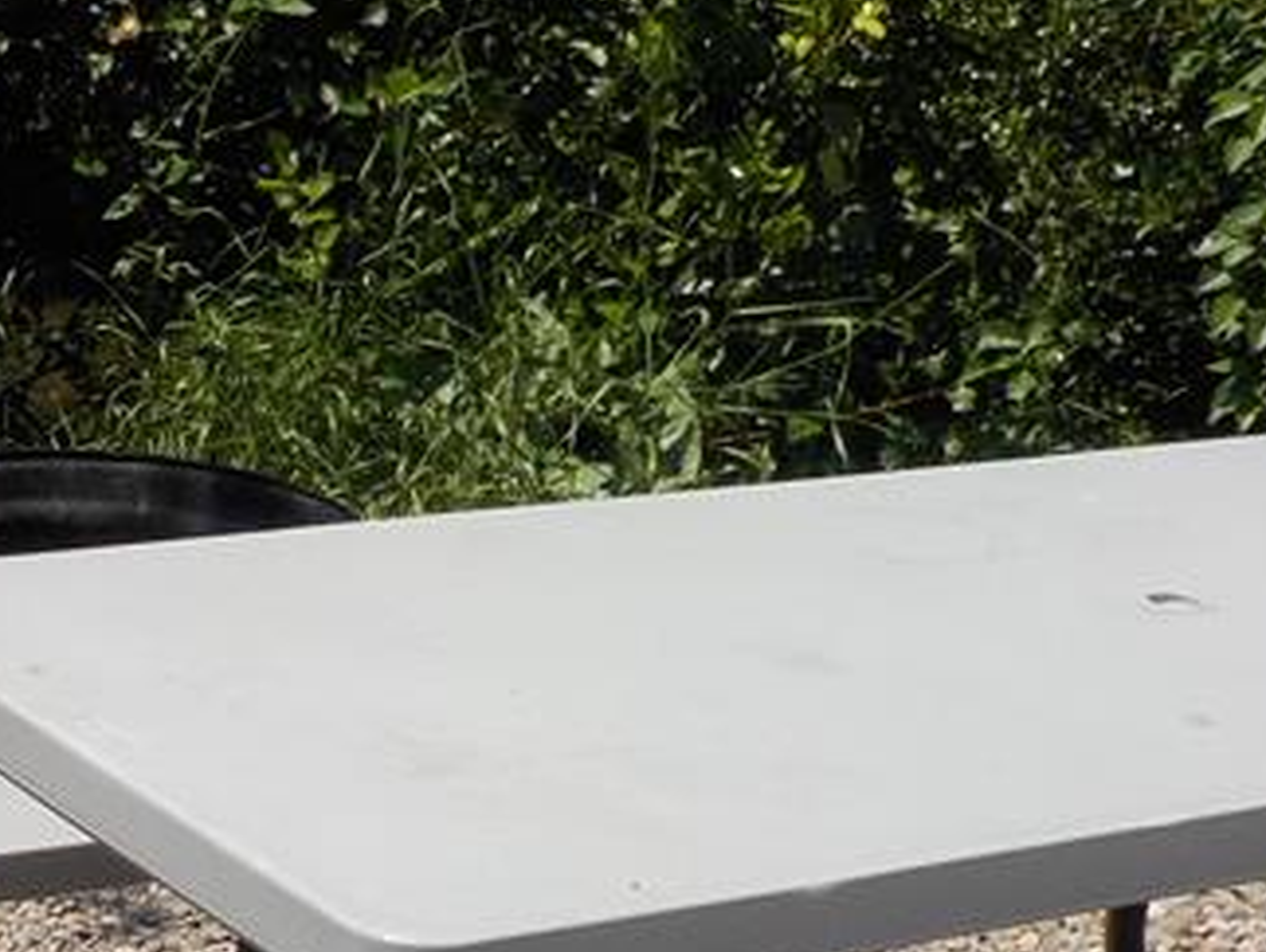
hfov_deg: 20.0
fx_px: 3478
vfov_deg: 15.5
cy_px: 721
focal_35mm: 95
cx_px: 8
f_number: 3.3
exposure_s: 1/1250
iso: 125
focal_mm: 4.1
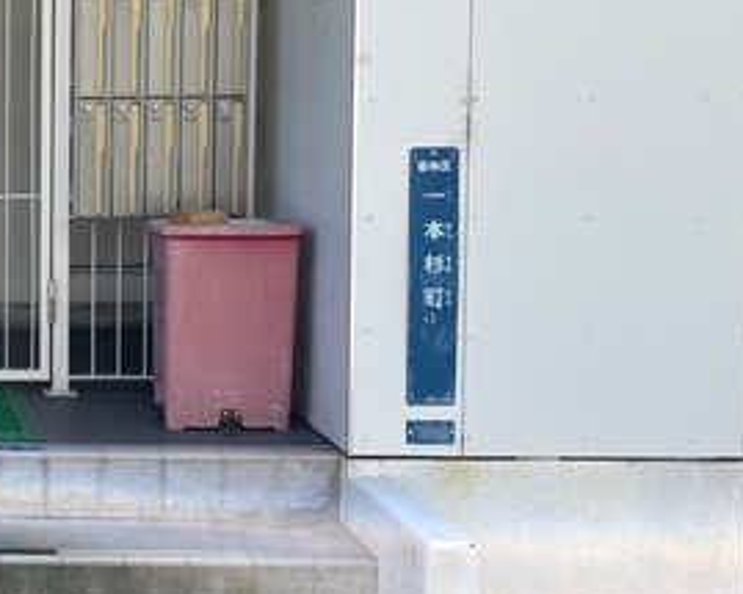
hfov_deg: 25.4
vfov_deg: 23.1
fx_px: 1451
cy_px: 231
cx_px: -180
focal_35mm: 66
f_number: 1.6
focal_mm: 4.2
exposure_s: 1/694
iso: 32
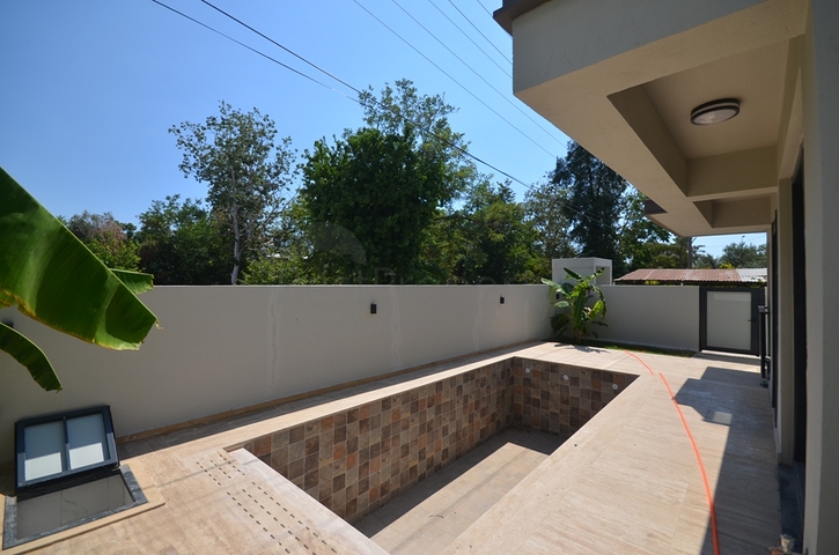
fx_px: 349
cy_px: 278
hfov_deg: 100.5
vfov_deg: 77.1
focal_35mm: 15
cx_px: 420
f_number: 9
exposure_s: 1/400
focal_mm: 10
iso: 100
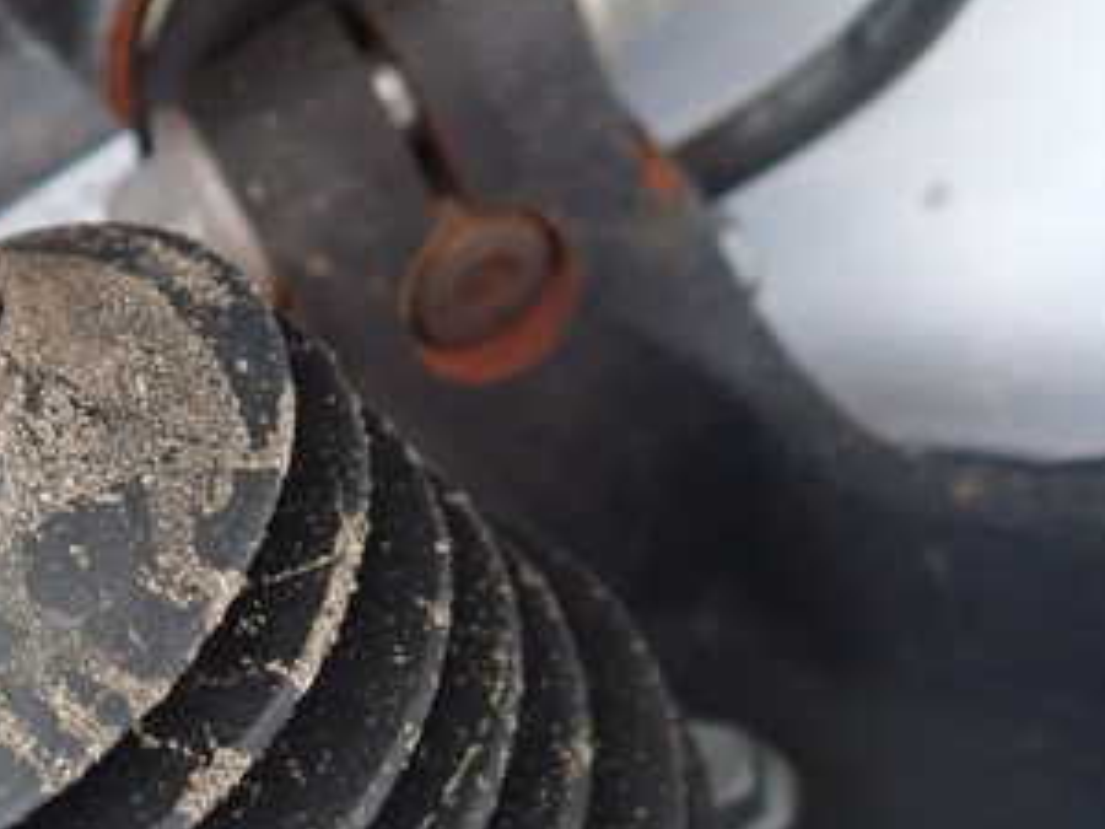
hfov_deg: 36.5
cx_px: 173
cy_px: 811
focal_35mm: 50
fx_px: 1596
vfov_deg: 27.6
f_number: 2
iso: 800
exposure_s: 1/20
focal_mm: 4.5
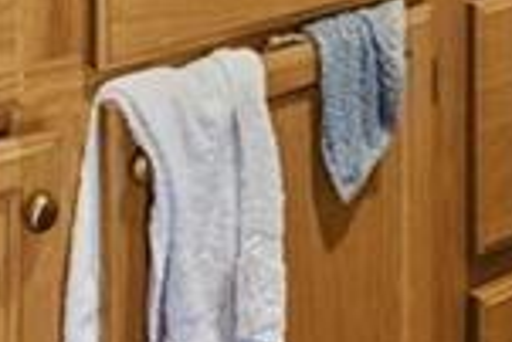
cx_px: 241
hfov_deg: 17.8
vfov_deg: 10.5
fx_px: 1637
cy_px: -433
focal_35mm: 115
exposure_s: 3.2
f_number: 9
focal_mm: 17
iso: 320
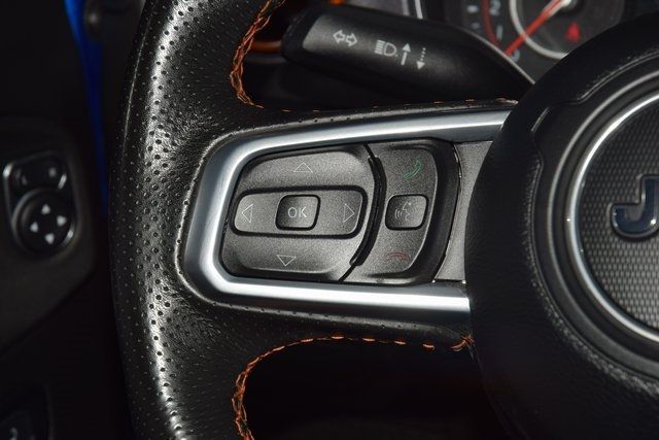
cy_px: 220
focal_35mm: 105
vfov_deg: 13.0
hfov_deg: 19.5
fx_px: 1922
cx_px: 330
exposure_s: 1/125
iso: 100
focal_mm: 70
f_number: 8
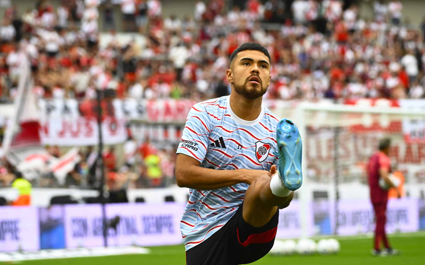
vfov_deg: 6.4
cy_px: 136
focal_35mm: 204
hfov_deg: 10.3
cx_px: 213
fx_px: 2363
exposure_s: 1/640
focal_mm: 200
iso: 2000
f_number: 5.6
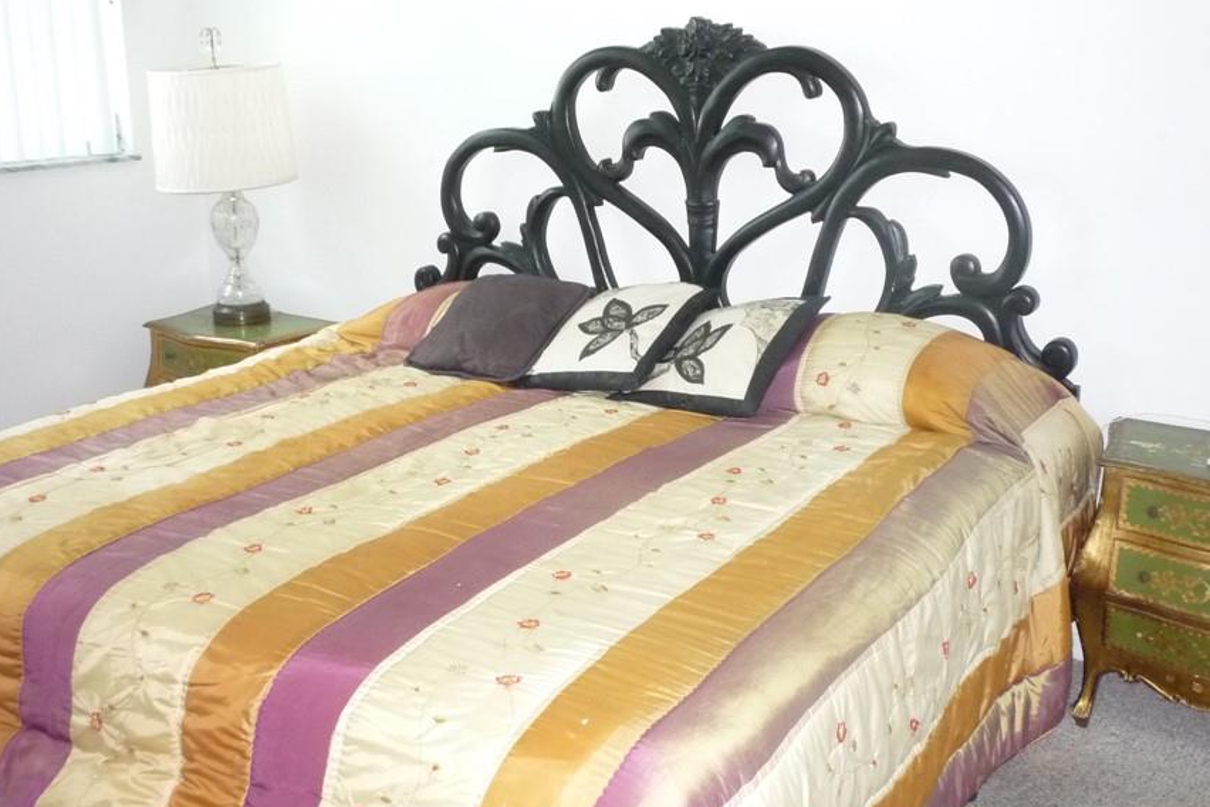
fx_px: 1344
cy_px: 388
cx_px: 642
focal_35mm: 40
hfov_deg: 48.4
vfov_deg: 33.4
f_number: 3.3
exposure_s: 1/30
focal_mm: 5.2
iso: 320
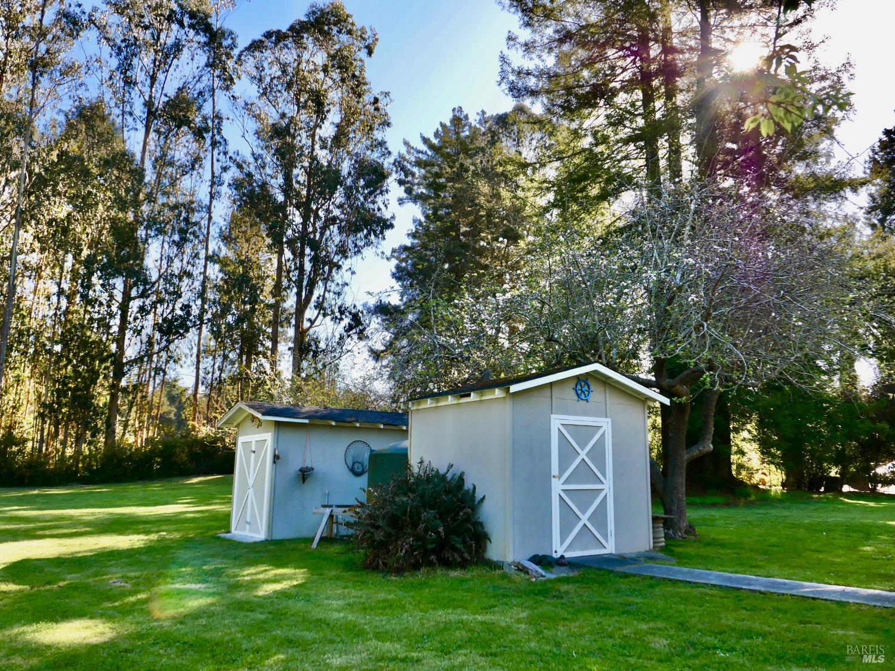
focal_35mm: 28
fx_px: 724
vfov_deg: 49.7
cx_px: 448
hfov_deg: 63.4
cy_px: 336
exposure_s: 1/200
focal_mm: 12.7
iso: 200
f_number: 5.6
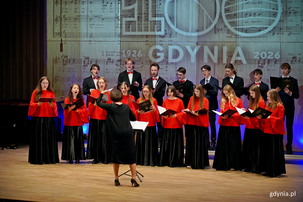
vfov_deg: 16.3
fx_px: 707
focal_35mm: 84
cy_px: 101
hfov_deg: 24.2
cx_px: 152
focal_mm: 84
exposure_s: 1/160
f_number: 4
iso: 1250
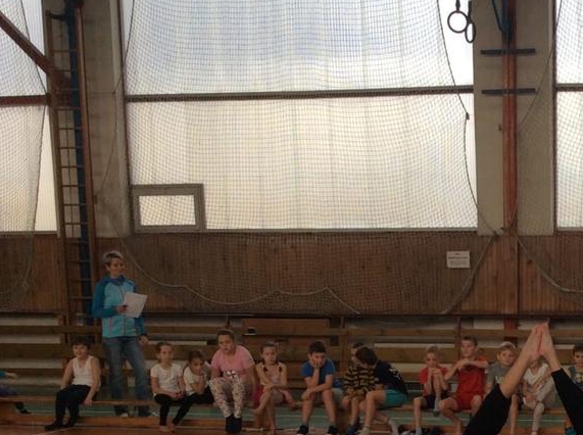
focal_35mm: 75
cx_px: 556
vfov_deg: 18.9
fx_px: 1261
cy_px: 453
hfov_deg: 25.0
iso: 32
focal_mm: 3.3
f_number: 2.4
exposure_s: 1/149
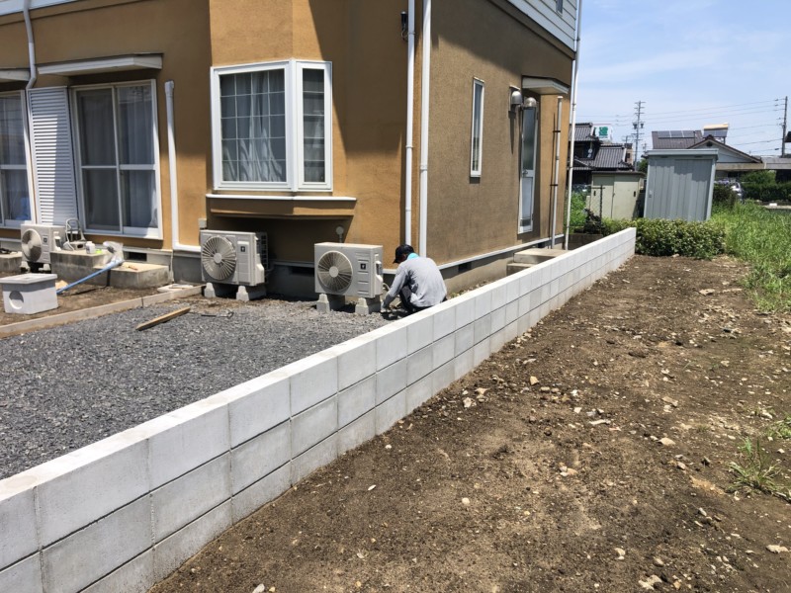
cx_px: 396
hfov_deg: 63.4
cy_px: 296
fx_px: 640
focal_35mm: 28
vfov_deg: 49.7
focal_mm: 3.99
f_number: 1.8
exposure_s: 1/2088
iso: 20
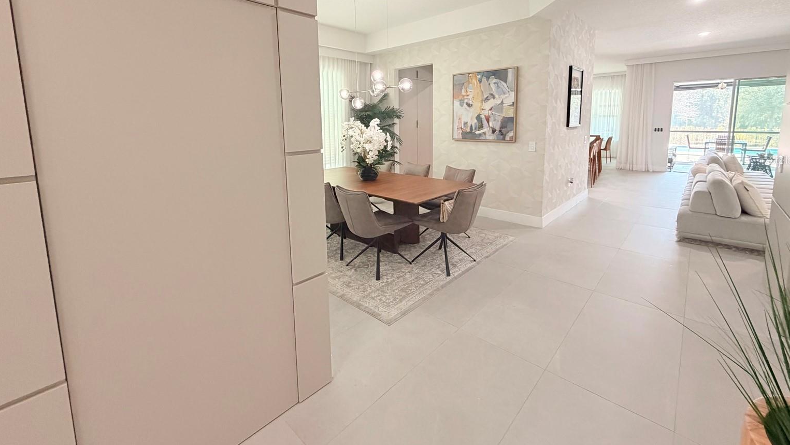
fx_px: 335
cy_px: 160
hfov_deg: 99.3
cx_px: 404
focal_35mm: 16
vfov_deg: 65.8
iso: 320
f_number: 2.2
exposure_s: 1/120
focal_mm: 2.22
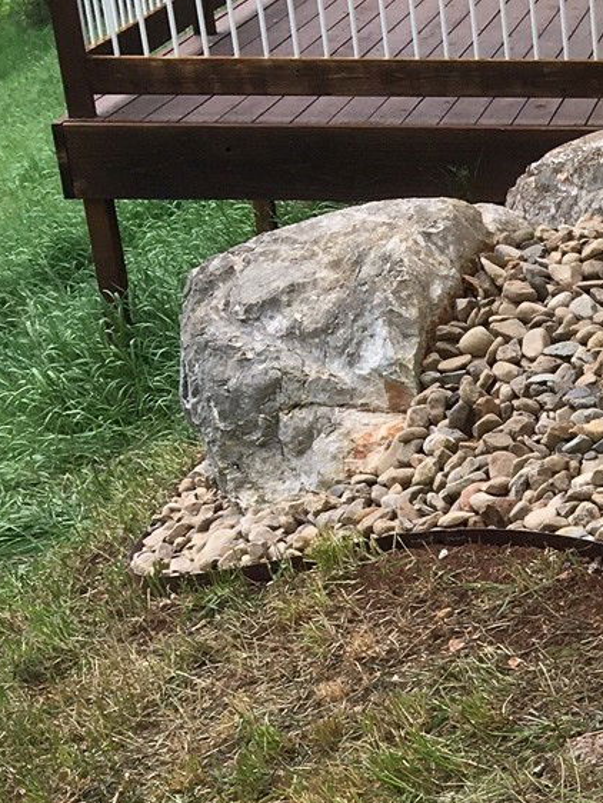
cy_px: 1006
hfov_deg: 13.2
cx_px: 1003
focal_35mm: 104
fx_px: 2414
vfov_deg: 17.8
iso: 25
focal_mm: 4.15
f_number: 2.2
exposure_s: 1/211
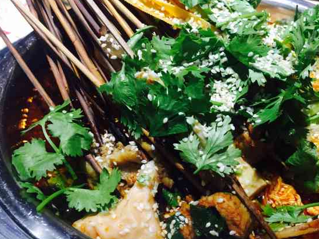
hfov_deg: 49.7
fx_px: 341
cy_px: 128
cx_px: 200
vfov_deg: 38.6
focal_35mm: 37
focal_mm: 4.15
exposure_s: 1/33
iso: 40
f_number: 2.2
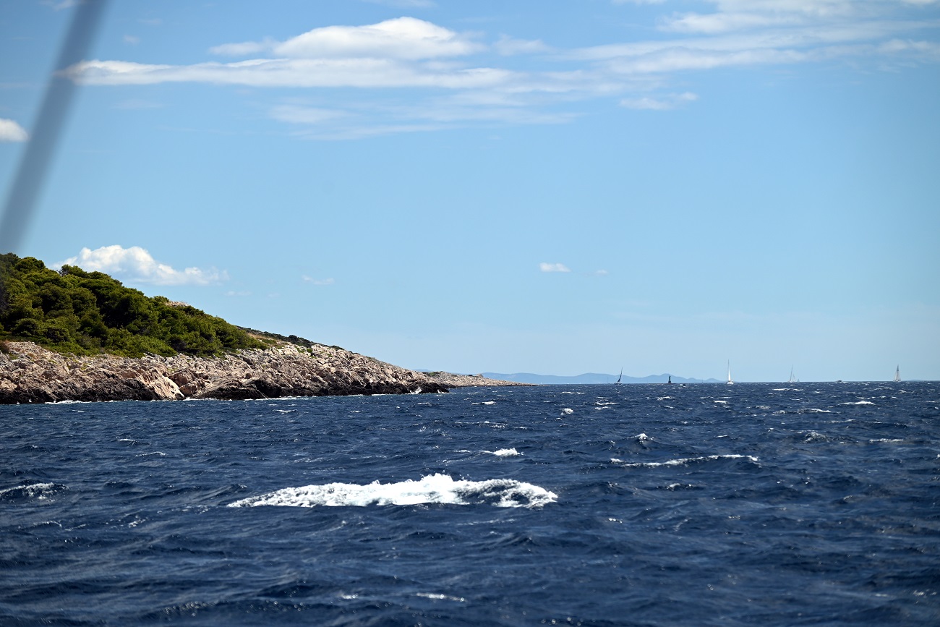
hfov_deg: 14.2
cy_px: 314
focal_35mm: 145
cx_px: 470
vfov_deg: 9.5
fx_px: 3786
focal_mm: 145
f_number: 6.3
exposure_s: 1/1250
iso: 100
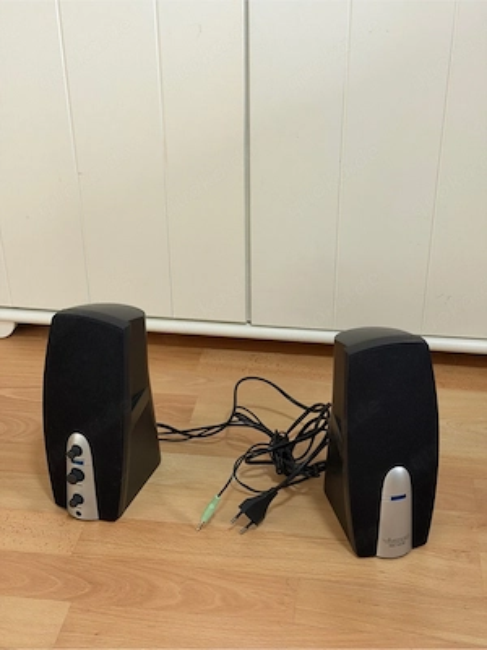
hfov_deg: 30.3
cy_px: 325
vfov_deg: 39.7
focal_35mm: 48
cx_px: 244
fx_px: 900
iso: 320
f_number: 1.78
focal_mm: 6.76
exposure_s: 1/40
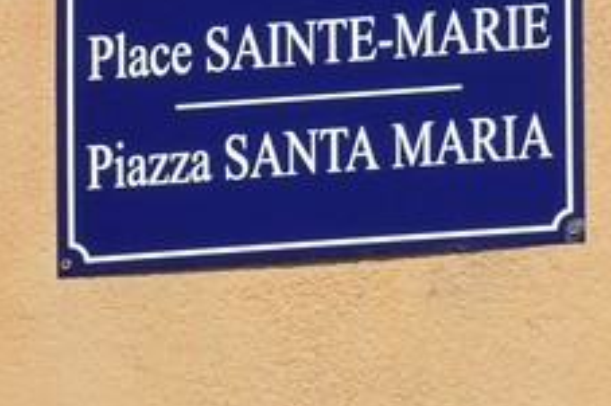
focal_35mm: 494
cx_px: 1865
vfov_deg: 2.8
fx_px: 8378
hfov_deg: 4.0
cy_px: 1062
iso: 200
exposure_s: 1/125
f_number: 18
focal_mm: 70
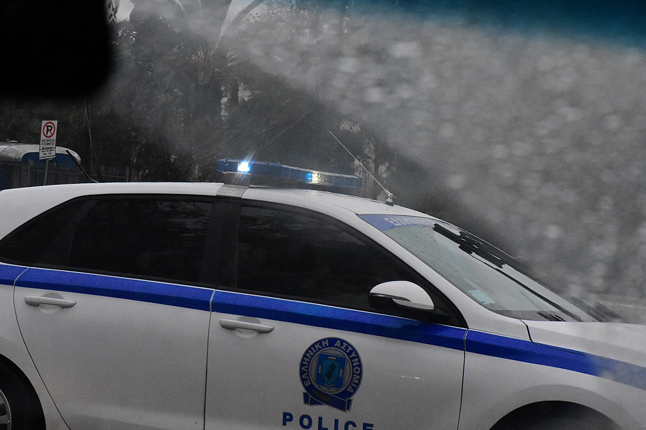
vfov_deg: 8.9
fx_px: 2781
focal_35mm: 155
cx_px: 291
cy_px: 222
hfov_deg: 13.2
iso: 6400
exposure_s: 1/2000
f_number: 13
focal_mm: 90
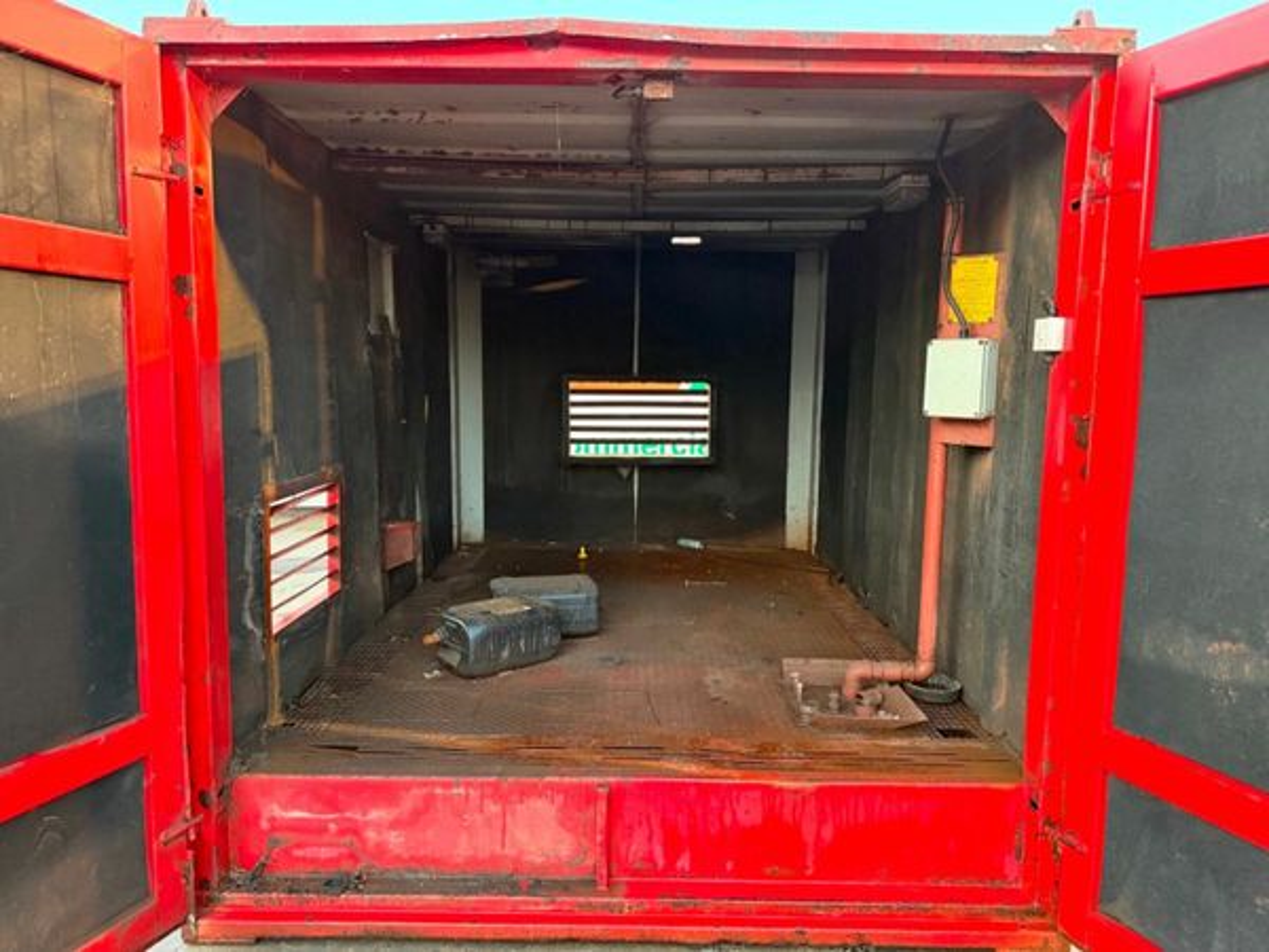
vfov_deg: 56.8
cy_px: 476
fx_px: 880
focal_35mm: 24
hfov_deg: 71.6
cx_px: 634
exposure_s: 1/33
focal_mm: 6.76
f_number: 1.78
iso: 640
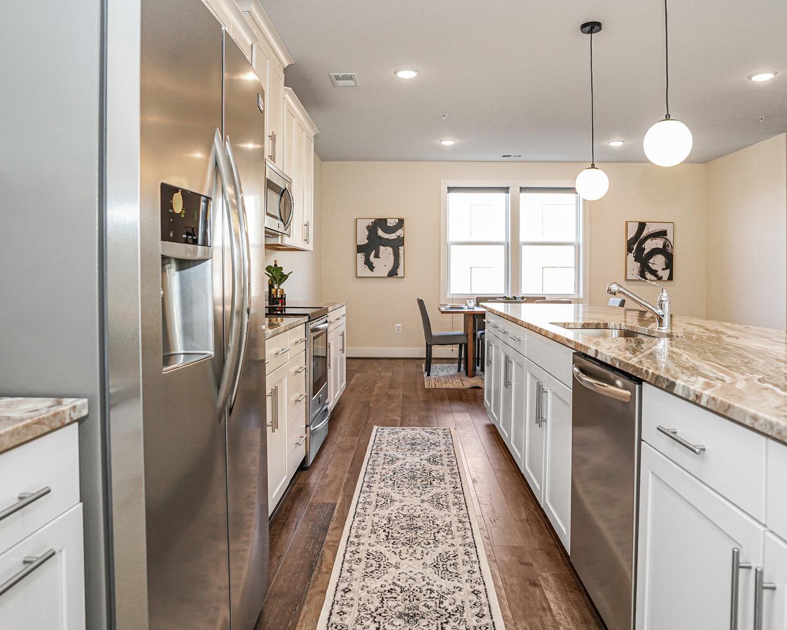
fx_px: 559
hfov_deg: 70.3
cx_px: 396
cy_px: 277
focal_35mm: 24
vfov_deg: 58.6
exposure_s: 1/160
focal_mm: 17
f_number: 4
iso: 800
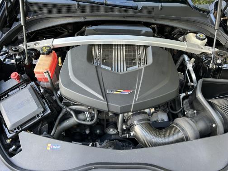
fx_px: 171
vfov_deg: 53.1
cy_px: 86
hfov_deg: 67.3
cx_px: 114
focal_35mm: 26
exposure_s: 1/114
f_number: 1.5
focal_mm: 5.7
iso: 125
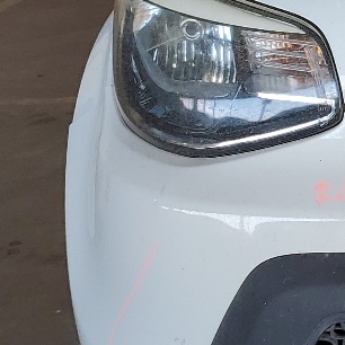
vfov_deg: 14.4
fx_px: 1353
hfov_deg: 13.3
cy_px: 50
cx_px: 596
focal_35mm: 120
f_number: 1.5
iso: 50
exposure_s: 1/145
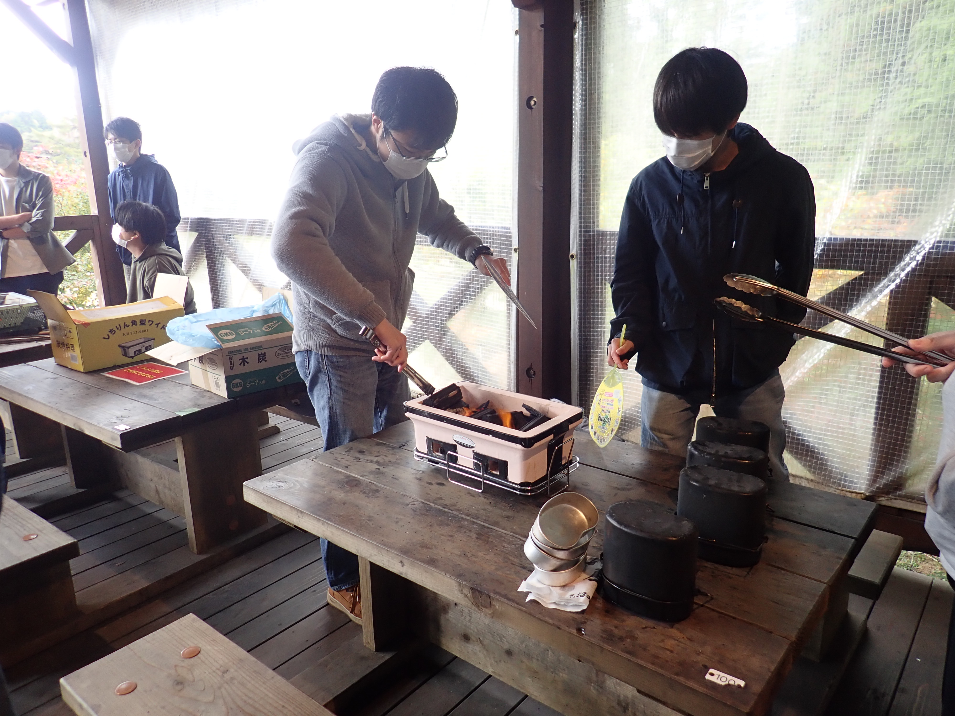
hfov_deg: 69.4
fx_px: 690
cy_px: 358
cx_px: 478
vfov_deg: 54.9
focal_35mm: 25
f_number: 2
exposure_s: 1/80
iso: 125
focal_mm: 4.5
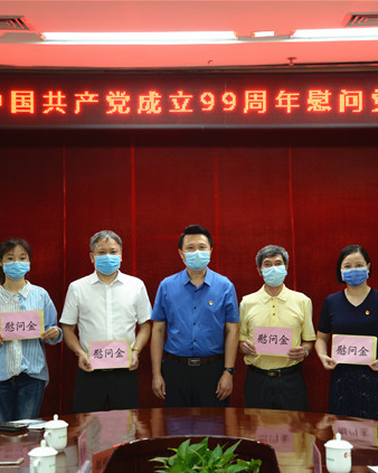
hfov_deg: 21.5
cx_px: 200
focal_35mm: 71
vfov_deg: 26.8
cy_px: 238
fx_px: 994
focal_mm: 50
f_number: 4.2
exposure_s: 1/50
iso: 800
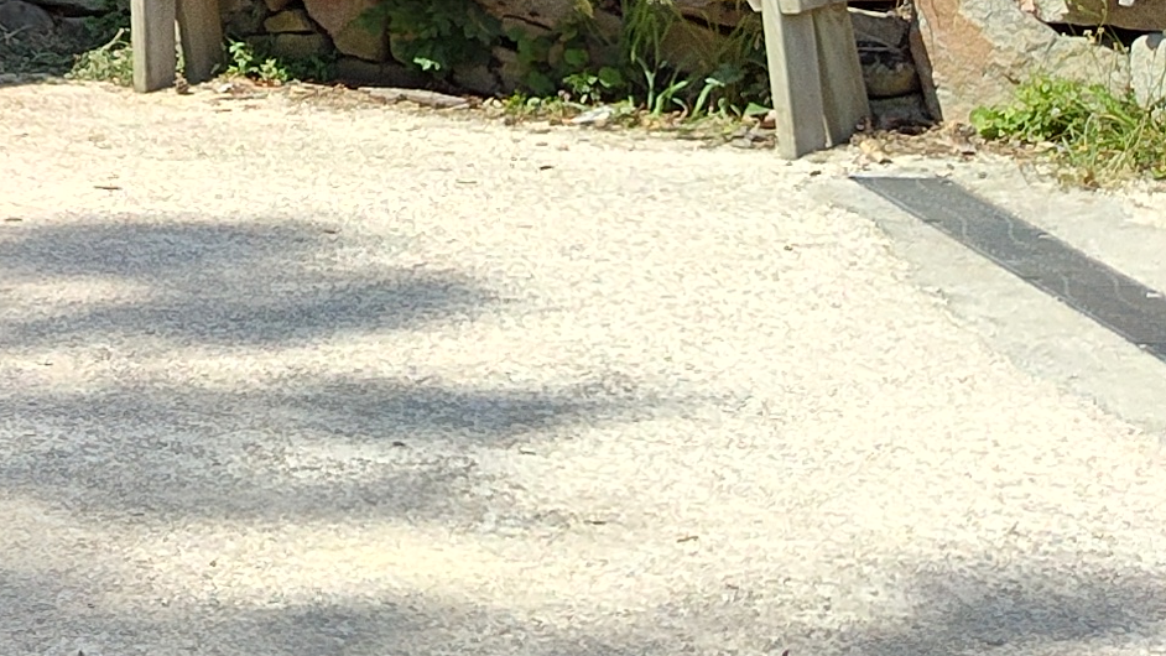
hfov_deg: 16.4
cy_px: -652
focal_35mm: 109
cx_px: -954
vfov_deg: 10.3
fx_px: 3370
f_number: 1.88
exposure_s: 1/1553
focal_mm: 5.56
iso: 100
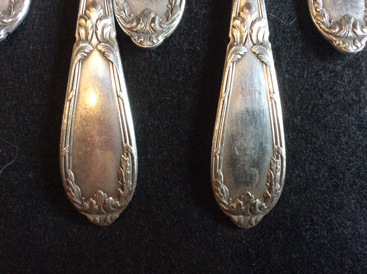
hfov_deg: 56.9
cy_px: 137
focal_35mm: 32
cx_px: 184
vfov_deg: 44.1
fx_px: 339
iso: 160
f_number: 2.4
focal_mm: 3.3
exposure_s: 1/25
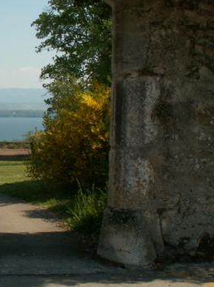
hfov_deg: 21.4
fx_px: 537
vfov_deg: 29.8
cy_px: 111
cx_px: -23
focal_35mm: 65
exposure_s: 1/200
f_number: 7.1
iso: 50
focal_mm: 5.86
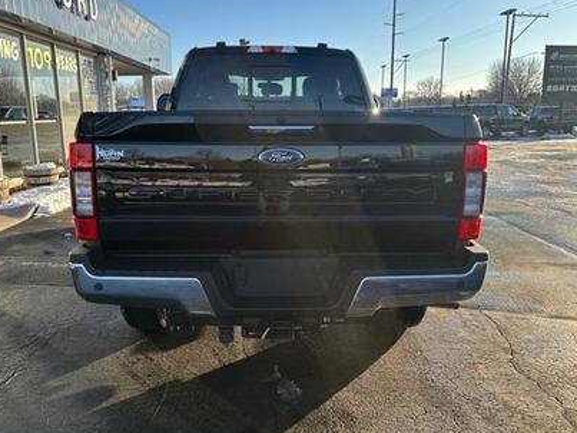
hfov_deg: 59.9
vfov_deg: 46.8
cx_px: 273
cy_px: 215
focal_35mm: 30
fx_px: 500
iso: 80
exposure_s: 1/1988
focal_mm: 6.86
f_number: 1.78
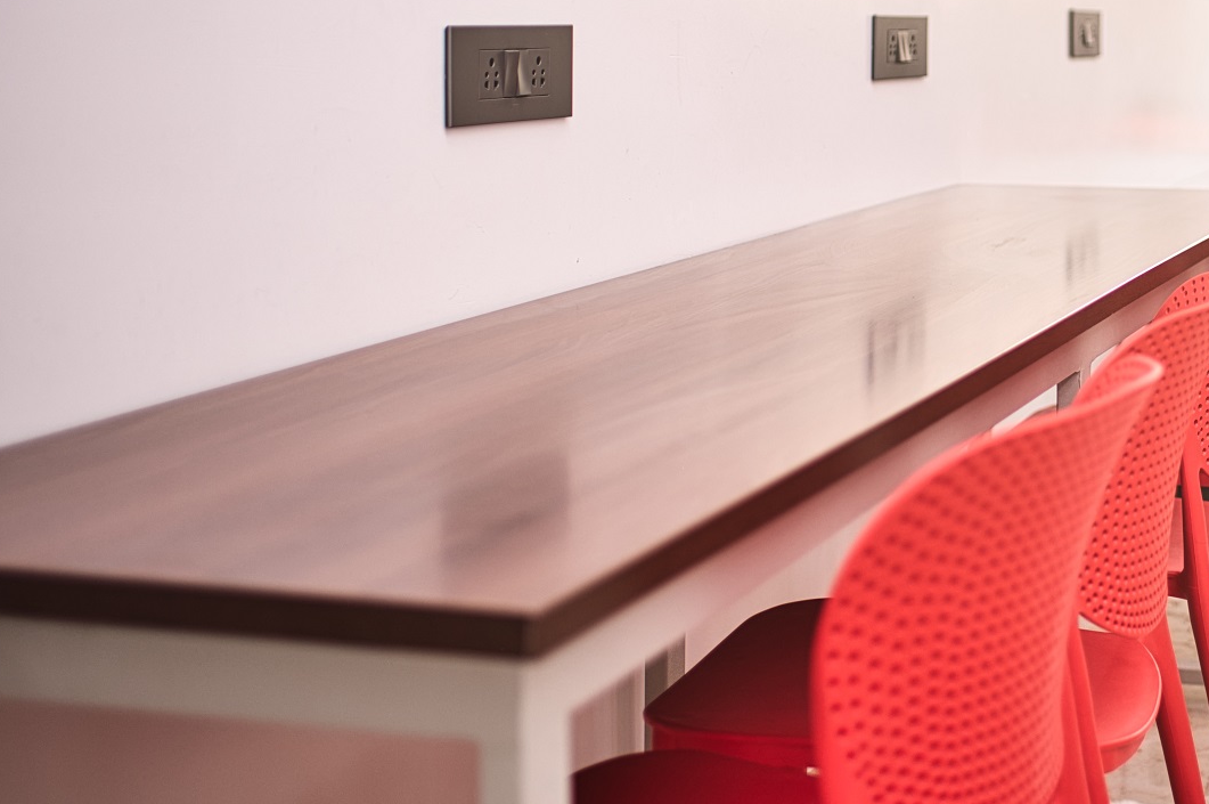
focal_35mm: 66
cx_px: 1104
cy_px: 230
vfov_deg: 20.4
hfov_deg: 29.2
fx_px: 2214
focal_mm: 35
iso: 160
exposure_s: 1/200
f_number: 1.8
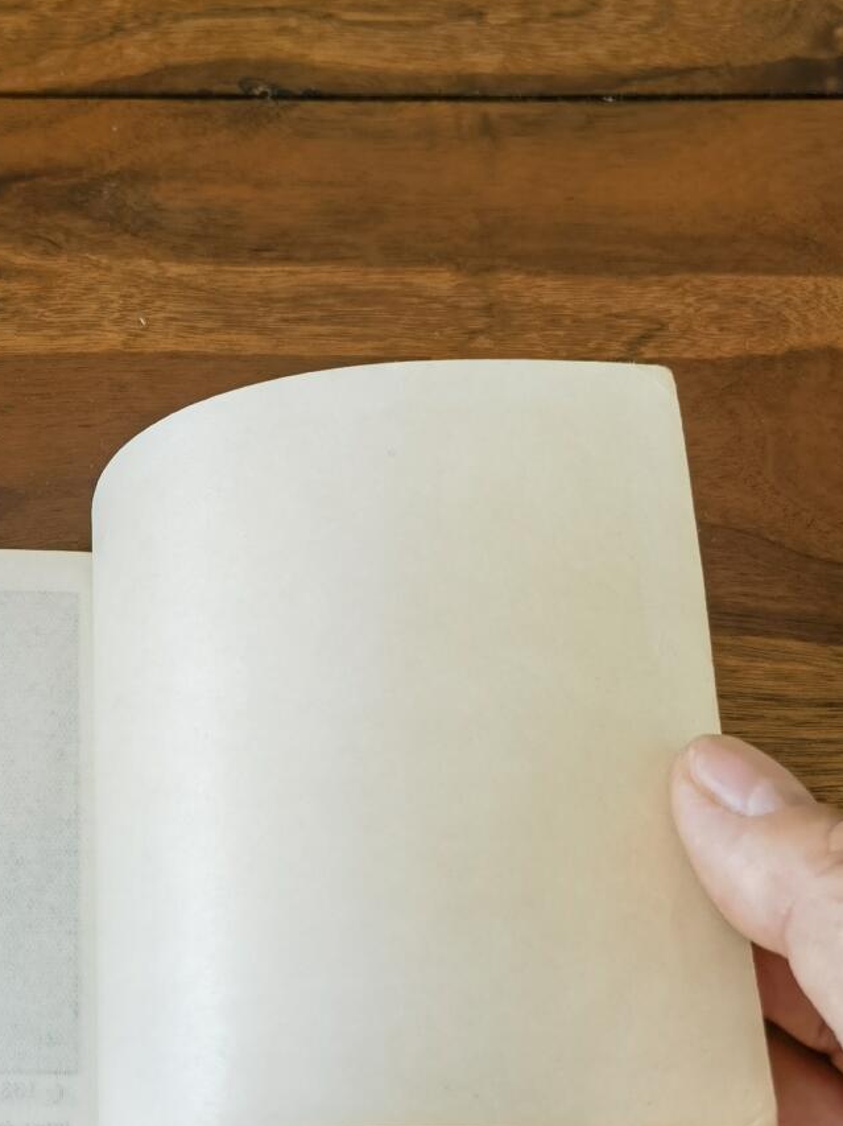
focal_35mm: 57
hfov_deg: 24.7
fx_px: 1852
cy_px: 587
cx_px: 50
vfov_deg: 33.8
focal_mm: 6.67
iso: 64
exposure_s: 1/120
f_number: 1.9
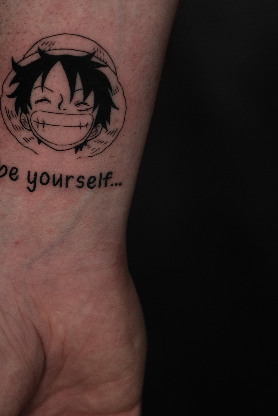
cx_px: 64
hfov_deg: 6.9
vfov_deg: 10.3
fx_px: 2316
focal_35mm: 200
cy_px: 157
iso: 800
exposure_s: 1/125
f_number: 2.8
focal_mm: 80
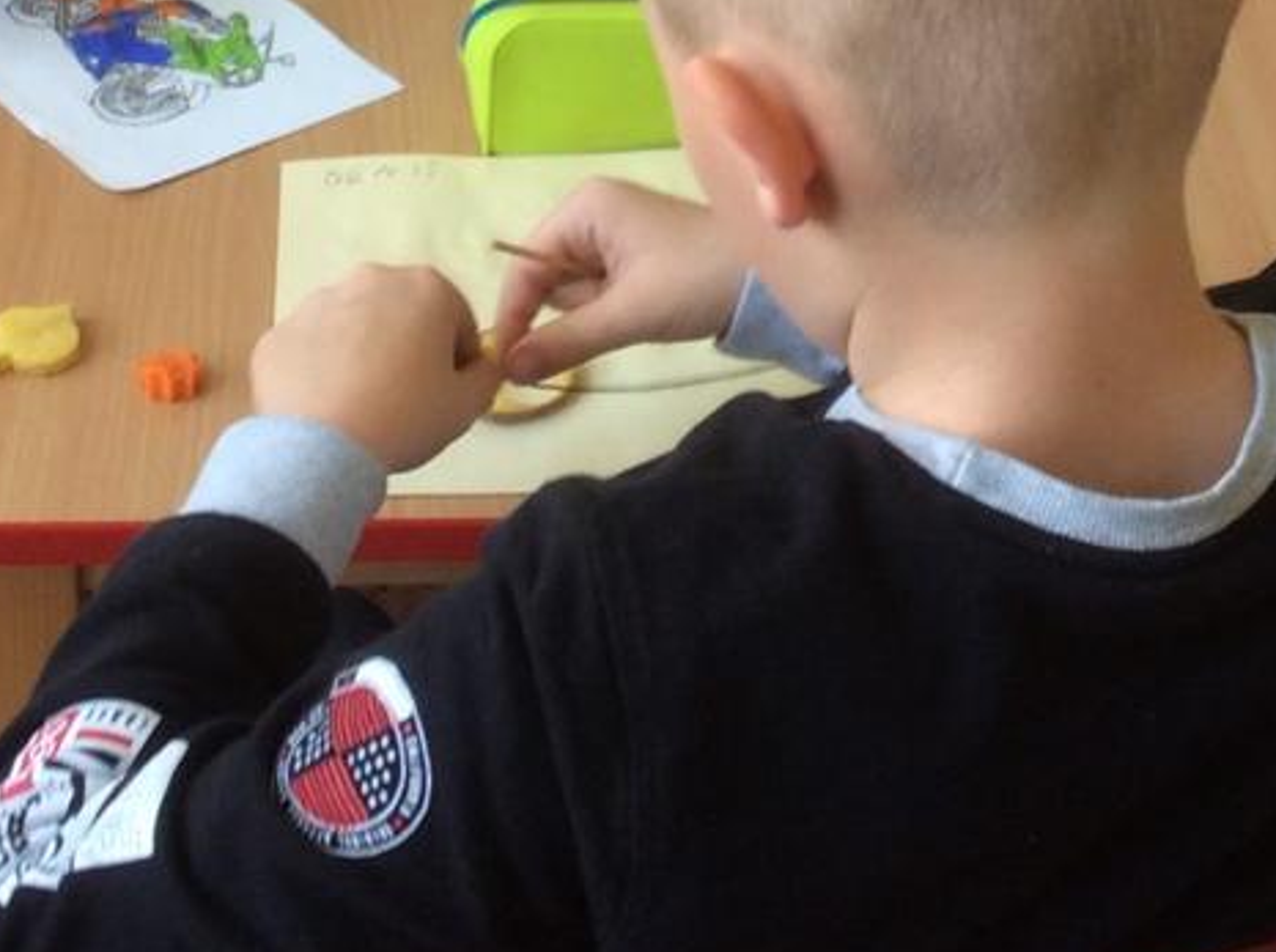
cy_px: -278
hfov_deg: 21.3
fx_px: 3385
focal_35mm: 92
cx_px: 708
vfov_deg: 15.3
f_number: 2.4
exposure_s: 1/25
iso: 40
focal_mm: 3.3
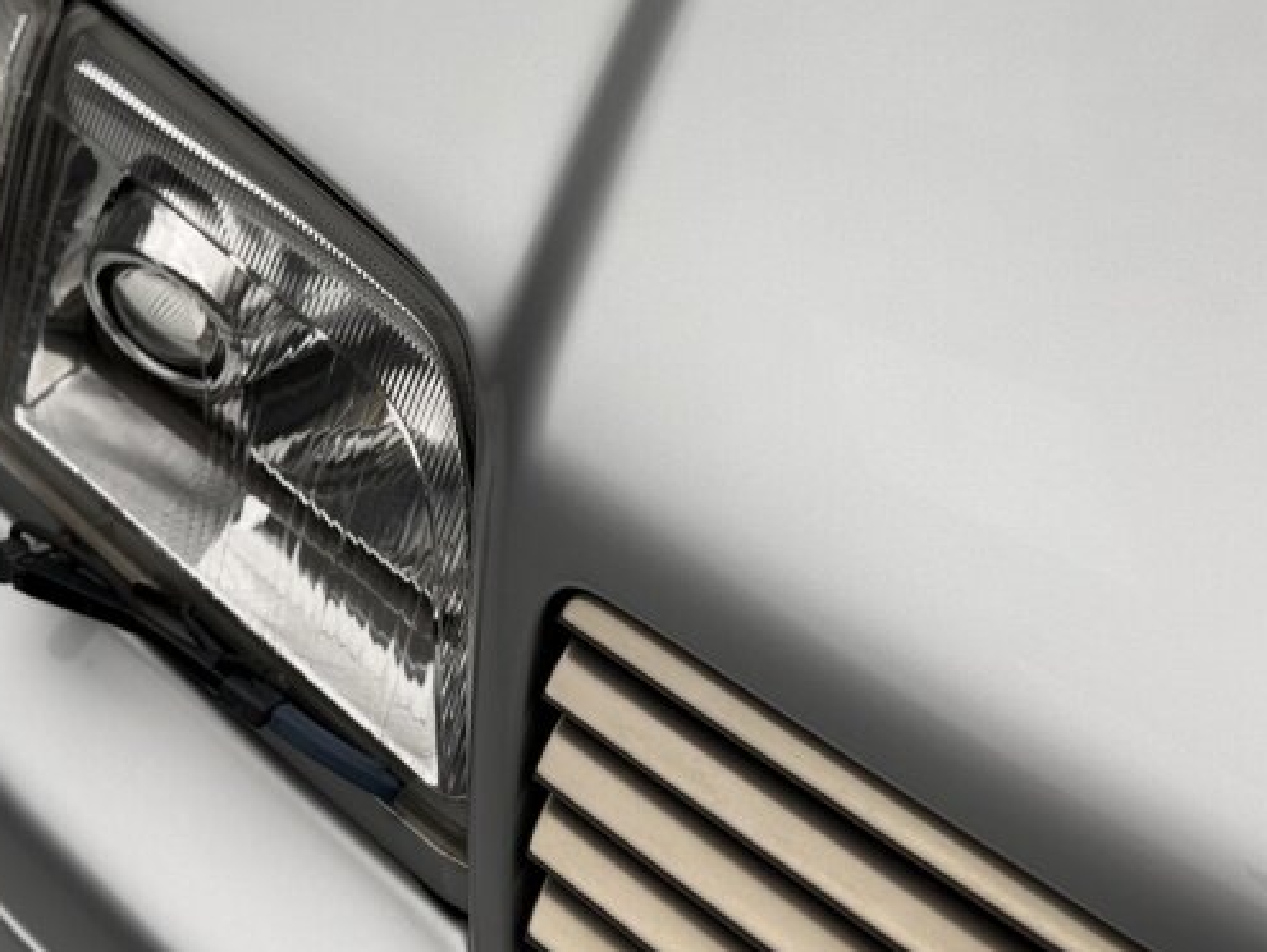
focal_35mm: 62
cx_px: 456
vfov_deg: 23.6
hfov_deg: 31.0
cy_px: 343
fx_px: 2271
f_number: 1.78
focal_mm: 6.76
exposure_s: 1/109
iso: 50
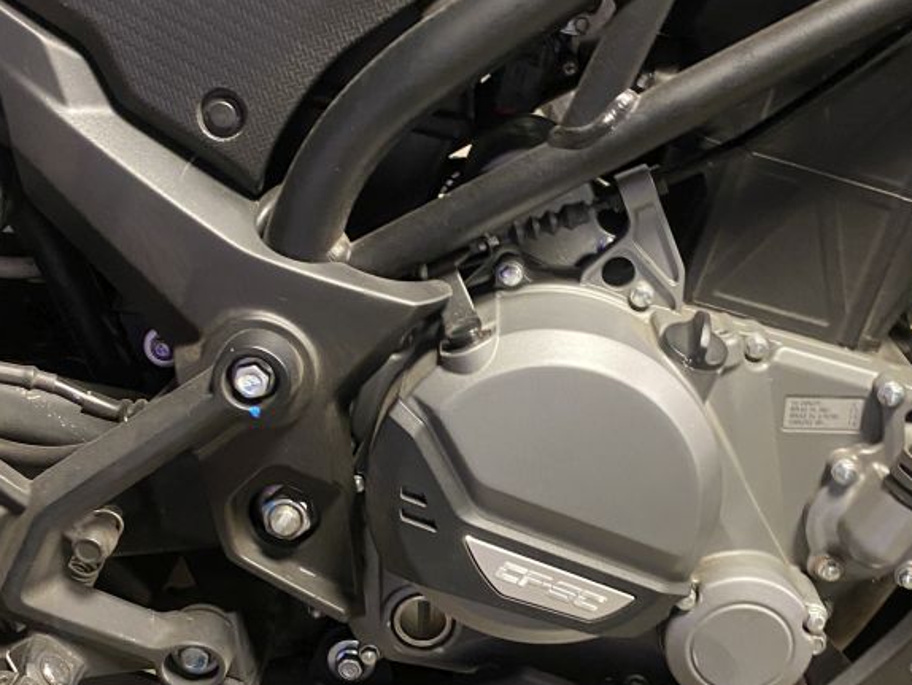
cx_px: 481
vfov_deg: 30.2
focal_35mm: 48
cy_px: 425
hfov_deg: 39.6
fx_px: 1265
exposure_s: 1/25
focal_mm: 4.25
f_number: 1.8
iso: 500
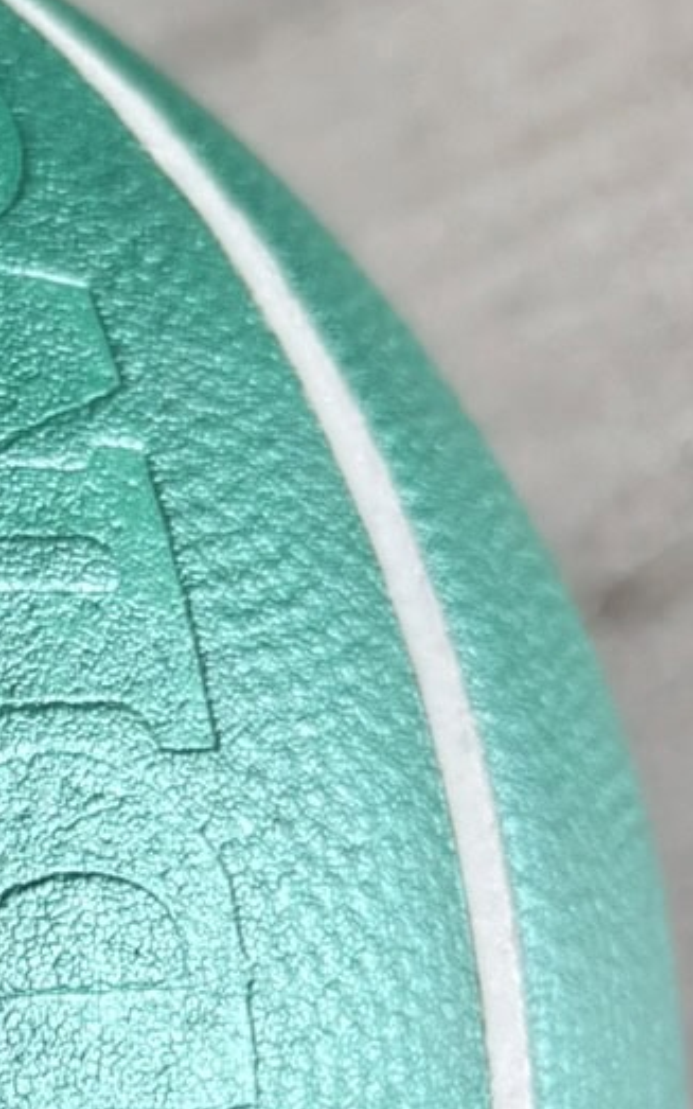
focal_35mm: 108
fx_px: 3263
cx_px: -761
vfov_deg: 18.9
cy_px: 1058
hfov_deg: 10.9
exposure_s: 1/135
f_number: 1.6
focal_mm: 6
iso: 32
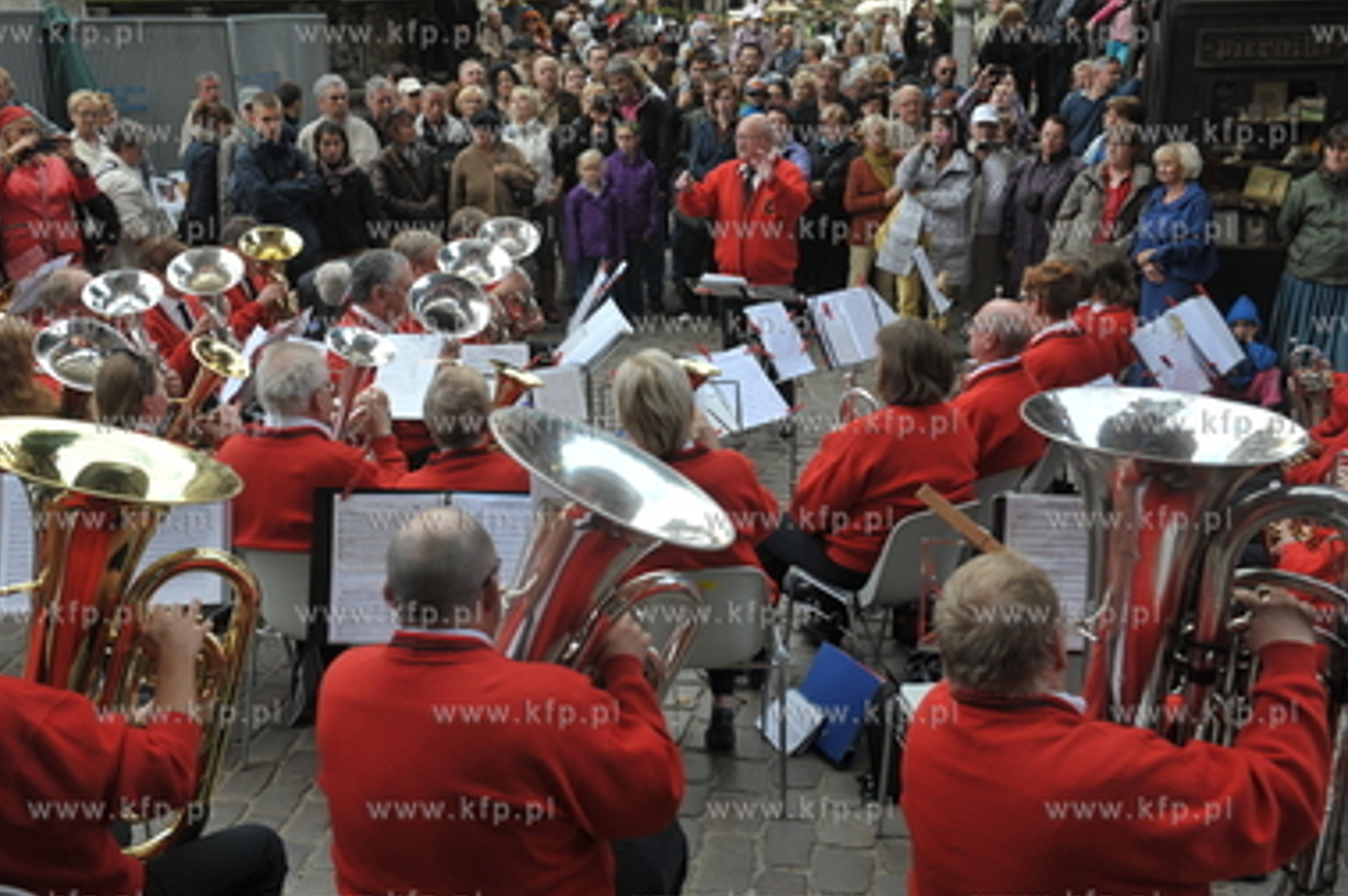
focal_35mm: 38
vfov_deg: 35.0
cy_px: 469
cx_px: 651
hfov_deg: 50.7
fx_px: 1422
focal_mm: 36
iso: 500
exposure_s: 1/200
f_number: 7.1
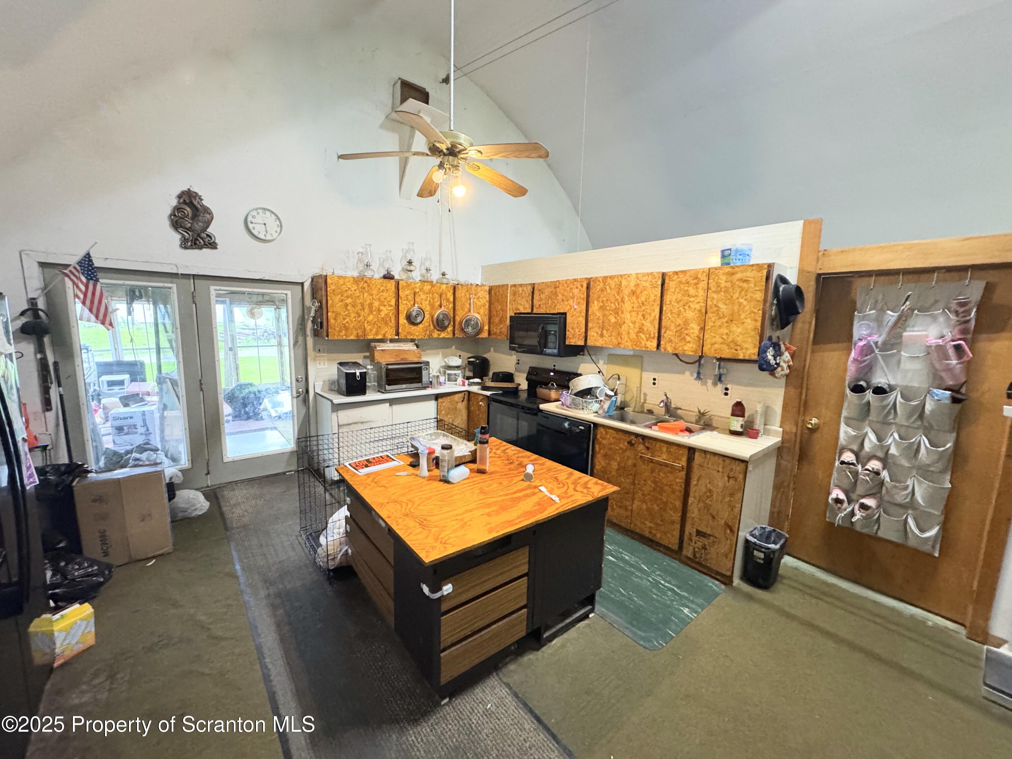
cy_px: 380
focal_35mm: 14
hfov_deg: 102.1
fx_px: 409
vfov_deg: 85.7
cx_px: 506
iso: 800
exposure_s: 1/60
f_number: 2.2
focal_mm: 2.22
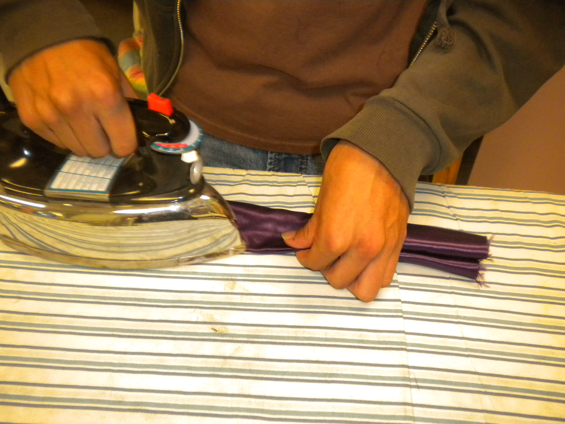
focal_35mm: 35
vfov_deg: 40.7
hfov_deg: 52.6
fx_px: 571
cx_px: 282
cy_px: 212
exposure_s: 1/53.6
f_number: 3.1
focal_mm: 6.3
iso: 400
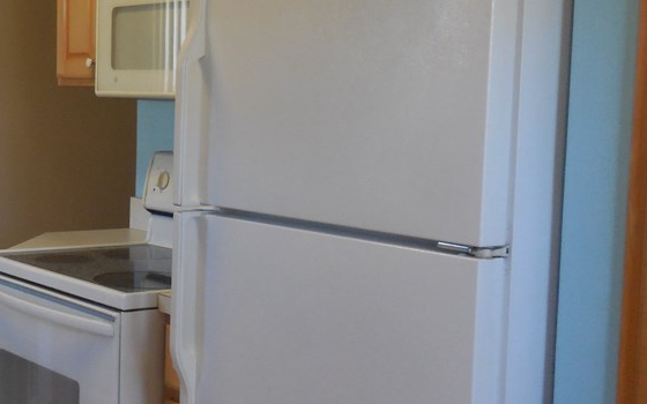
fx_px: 1129
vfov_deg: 20.3
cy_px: 212
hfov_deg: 30.7
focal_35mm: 64
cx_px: 80
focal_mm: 5.9
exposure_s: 1/30
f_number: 3.7
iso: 360
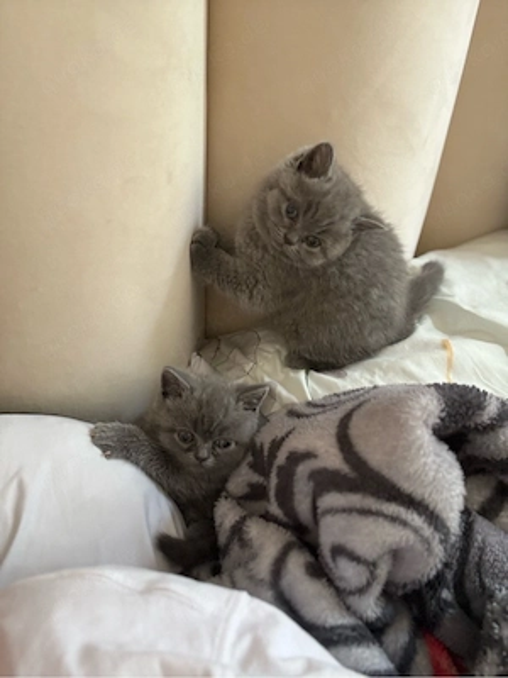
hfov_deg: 46.8
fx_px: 587
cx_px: 254
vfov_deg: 60.0
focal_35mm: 30
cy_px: 339
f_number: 1.9
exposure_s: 1/60
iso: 200
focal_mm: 2.69
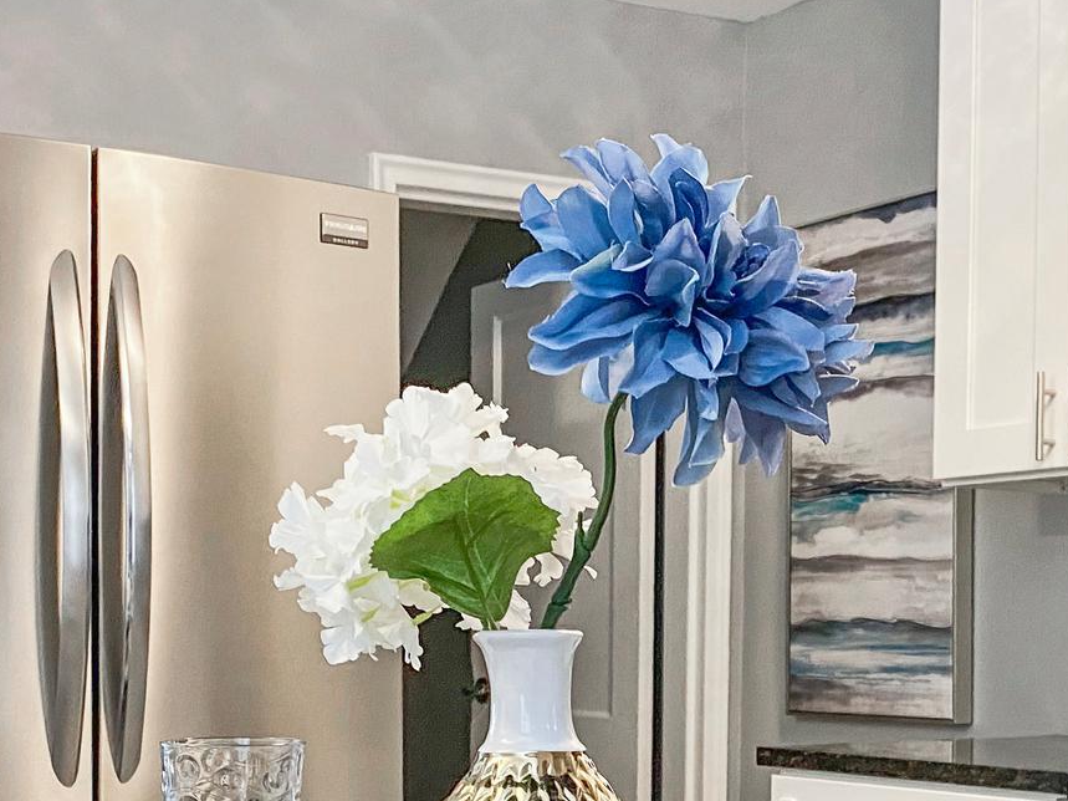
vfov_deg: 22.4
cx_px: 747
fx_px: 1913
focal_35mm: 62
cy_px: 861
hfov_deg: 30.9
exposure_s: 1/60
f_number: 1.8
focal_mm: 4.25
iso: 200
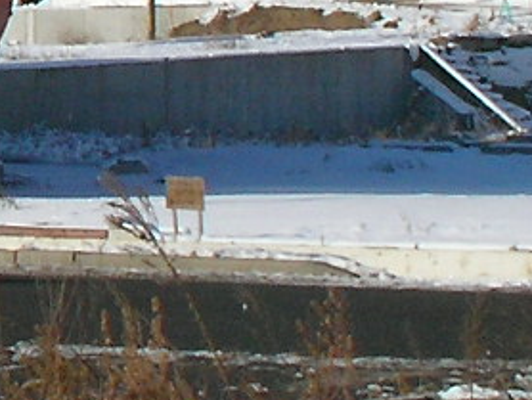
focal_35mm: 299
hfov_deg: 6.4
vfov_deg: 4.9
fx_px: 4599
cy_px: -367
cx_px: -685
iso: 71
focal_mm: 8.7
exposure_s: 1/556
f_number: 5.7
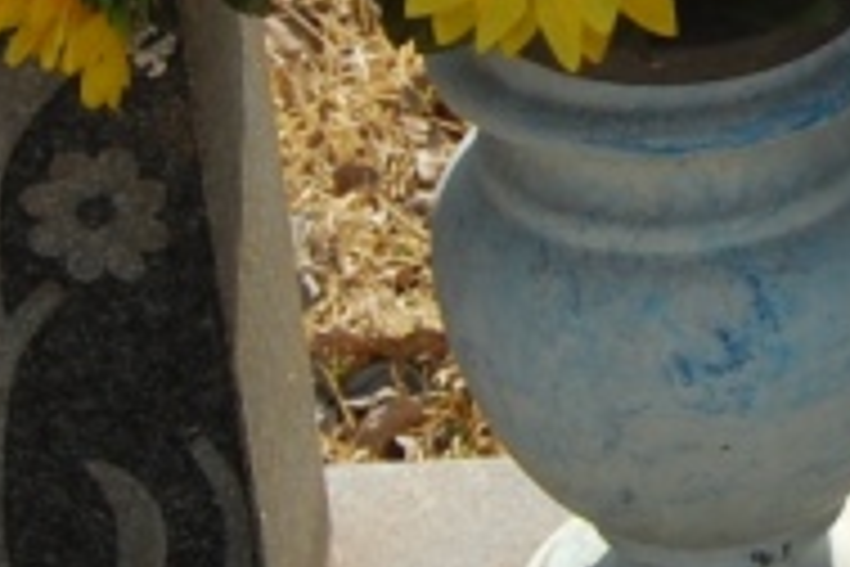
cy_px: -200
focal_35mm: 211
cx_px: 1259
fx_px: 4982
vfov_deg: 6.5
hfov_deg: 9.5
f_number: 7.1
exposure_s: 1/800
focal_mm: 26
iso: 400
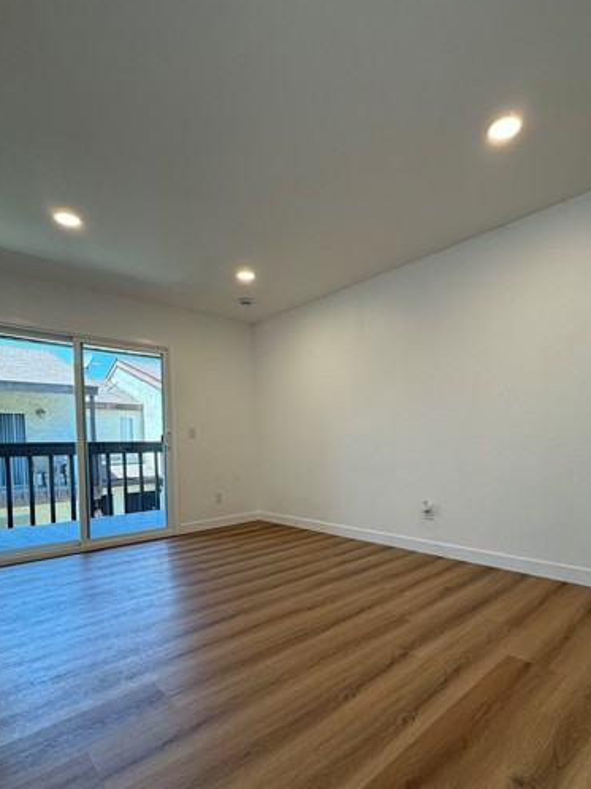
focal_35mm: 18
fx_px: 410
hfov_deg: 71.4
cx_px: 320
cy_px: 459
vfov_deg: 87.0
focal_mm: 2.22
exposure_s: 1/120
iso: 100
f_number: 2.2
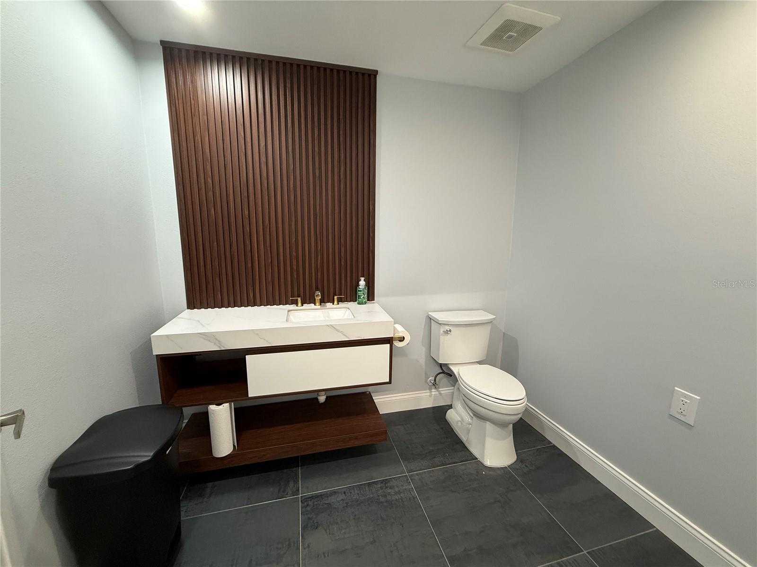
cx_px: 378
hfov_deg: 102.1
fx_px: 306
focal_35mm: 14
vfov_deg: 85.7
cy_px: 284
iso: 200
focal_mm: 2.22
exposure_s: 1/60
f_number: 2.2
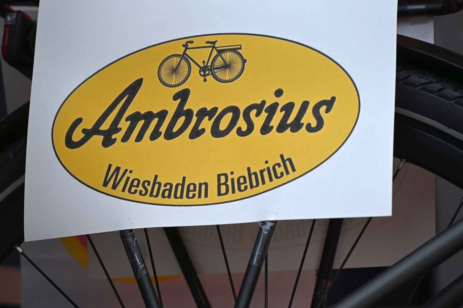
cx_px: 232
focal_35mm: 200
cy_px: 154
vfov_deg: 6.9
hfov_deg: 10.3
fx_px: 2570
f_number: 6.3
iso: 800
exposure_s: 1/80
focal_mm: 200
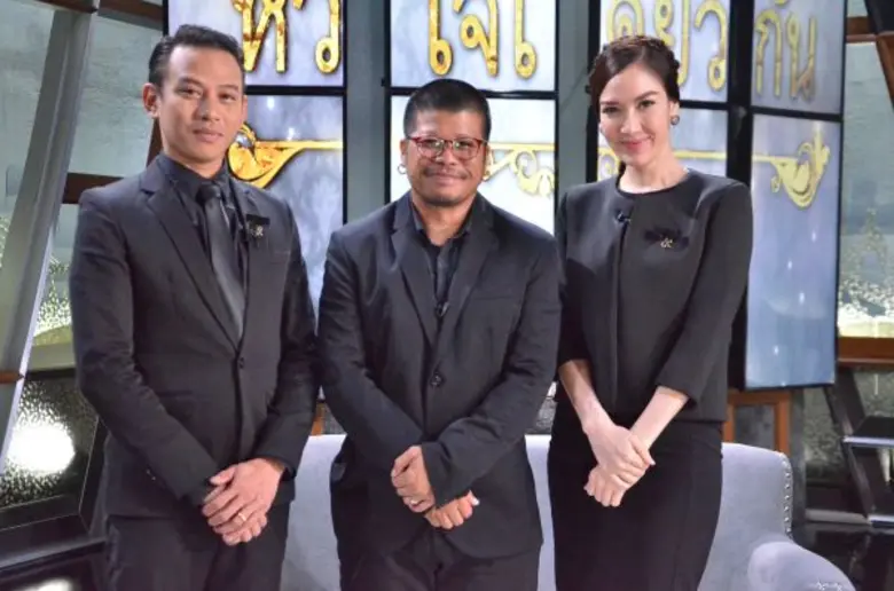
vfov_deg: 20.1
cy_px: 296
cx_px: 447
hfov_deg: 29.9
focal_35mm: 68
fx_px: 1672
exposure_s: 1/160
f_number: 4.8
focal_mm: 45
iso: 6400
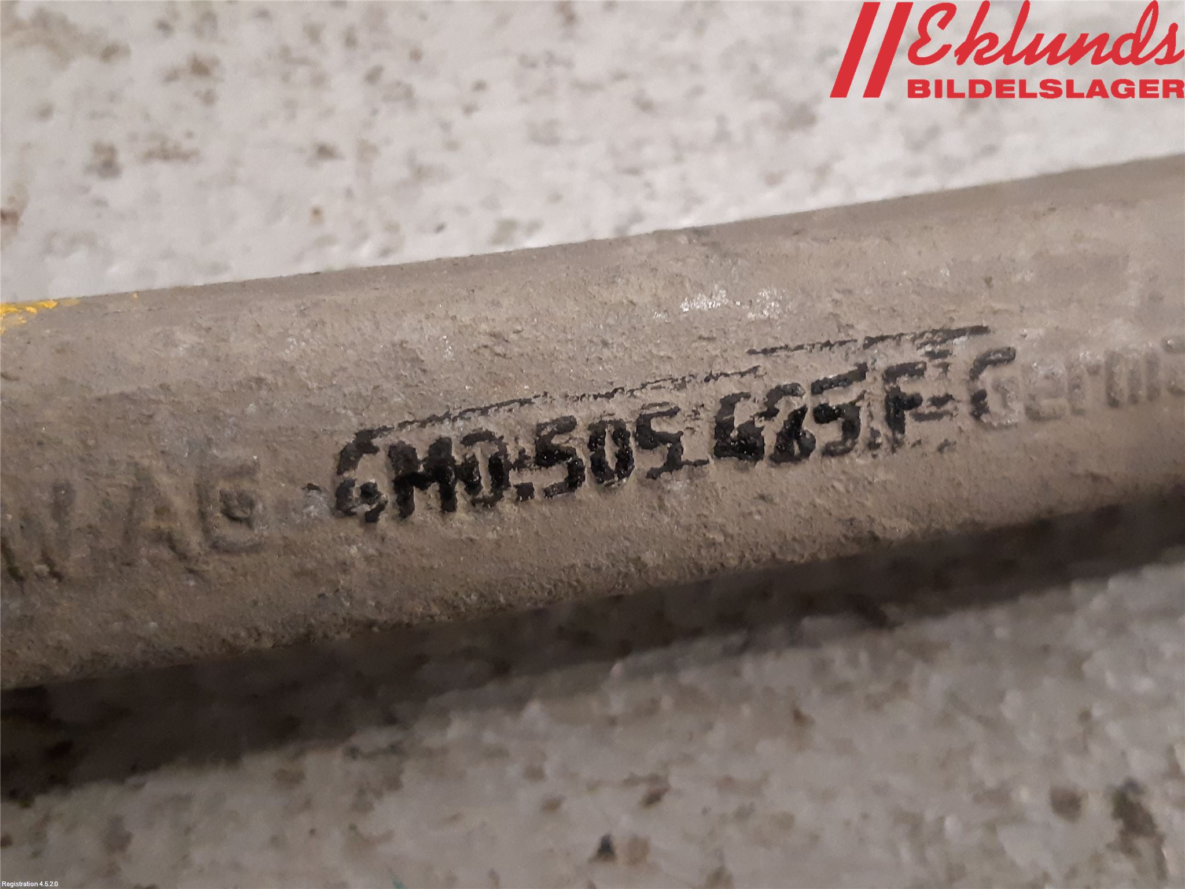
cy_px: 444
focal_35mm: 26
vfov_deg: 53.1
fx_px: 890
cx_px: 592
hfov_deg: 67.3
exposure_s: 1/50
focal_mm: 3.93
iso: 320
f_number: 1.7
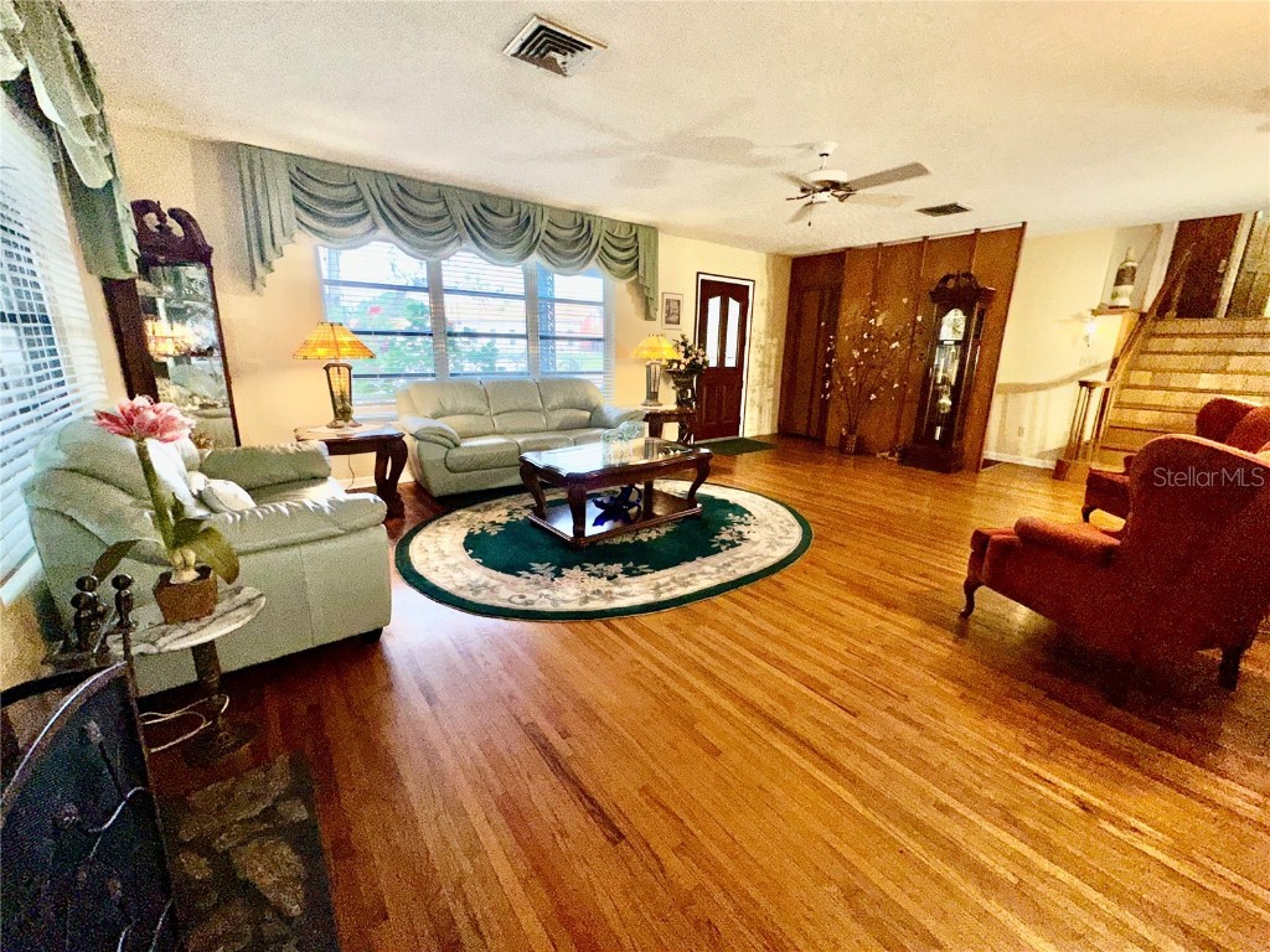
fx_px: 514
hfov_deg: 102.1
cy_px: 476
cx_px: 635
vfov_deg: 85.7
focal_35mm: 14
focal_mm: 2.22
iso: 50
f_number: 2.2
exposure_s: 1/122
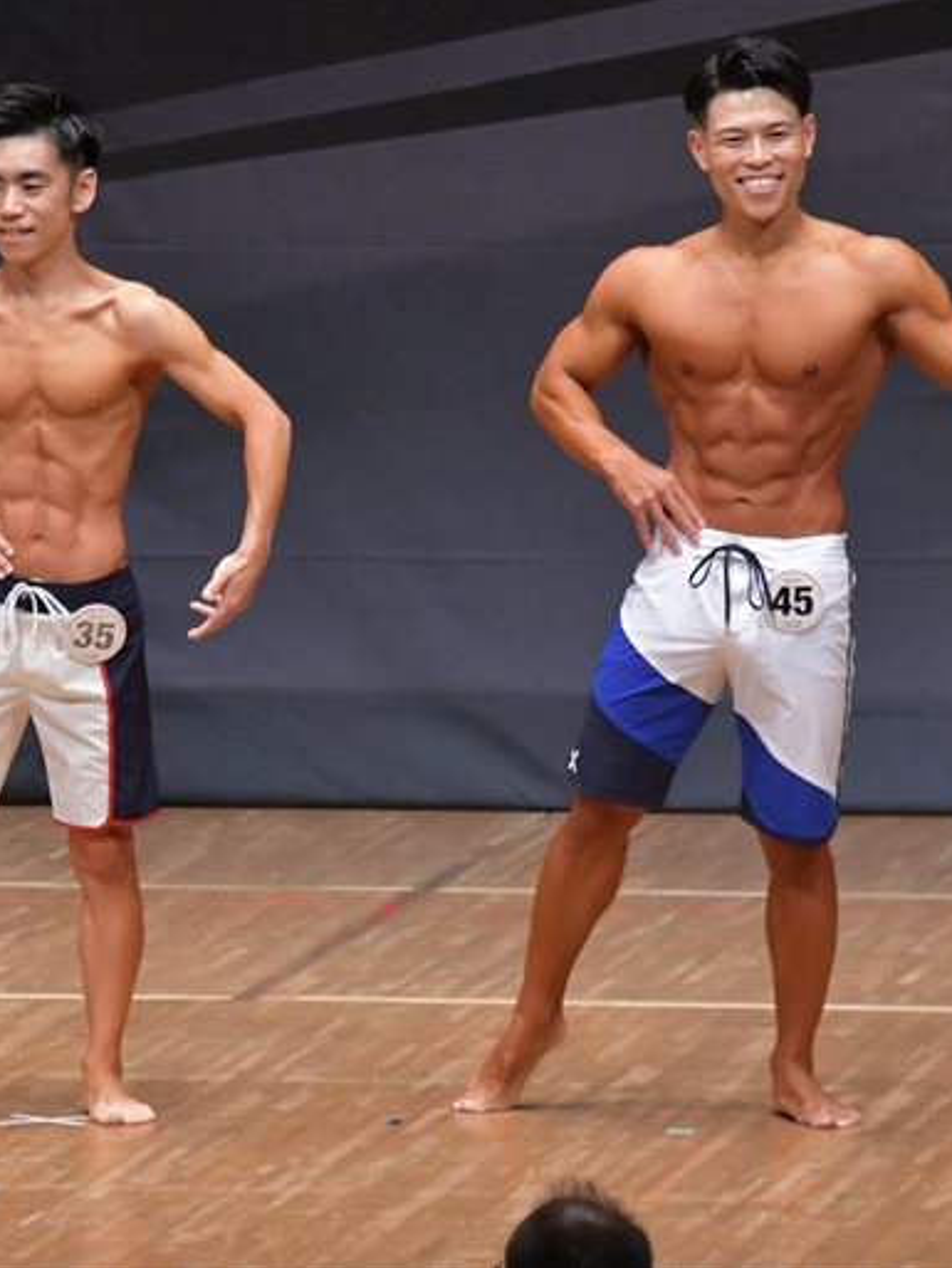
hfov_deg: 3.6
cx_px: 38
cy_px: 633
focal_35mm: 414
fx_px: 15175
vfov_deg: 4.8
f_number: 5.6
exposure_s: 1/400
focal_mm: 190
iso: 6400
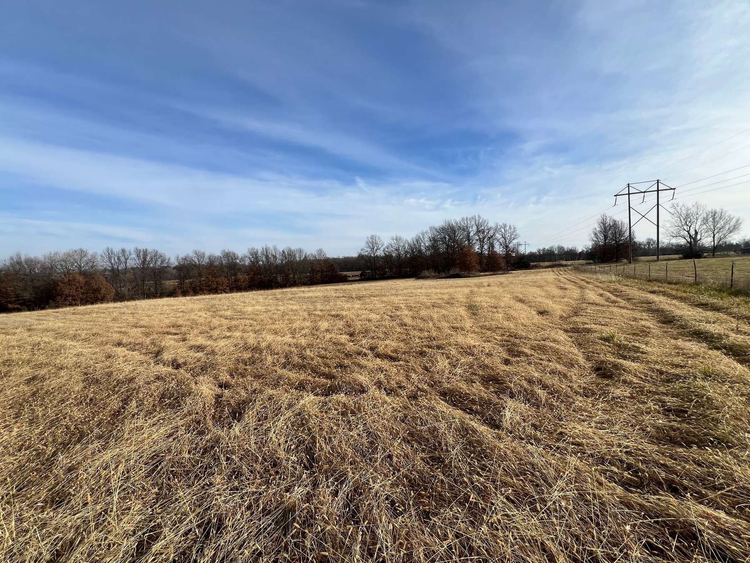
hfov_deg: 106.2
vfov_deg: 89.9
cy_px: 282
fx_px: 282
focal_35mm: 13
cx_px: 375
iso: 32
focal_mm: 1.57
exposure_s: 1/1754
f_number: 1.8
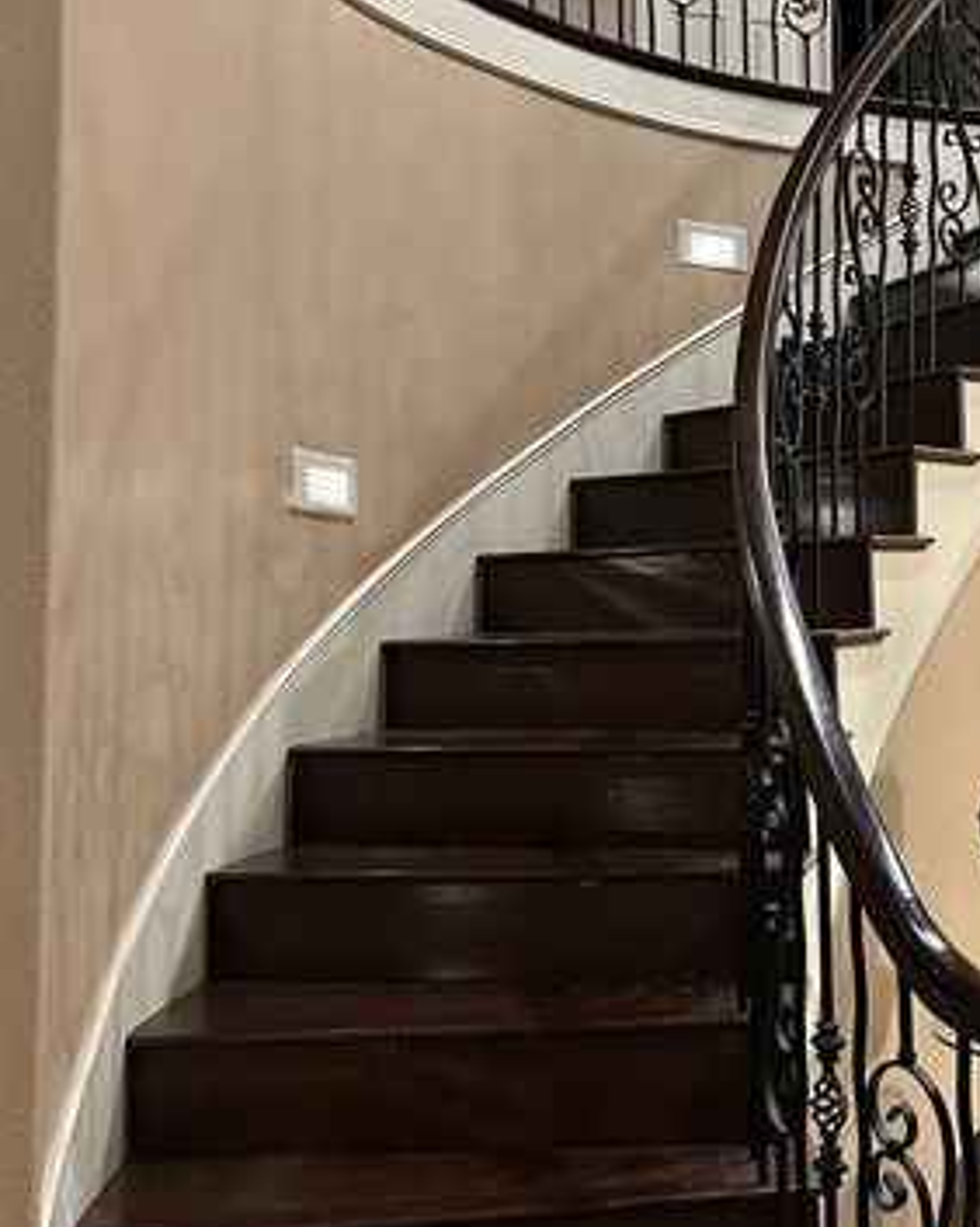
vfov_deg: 40.0
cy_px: 441
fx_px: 1669
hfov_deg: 32.1
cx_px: 747
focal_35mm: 46
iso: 500
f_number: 1.5
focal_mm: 5.7
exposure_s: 1/40
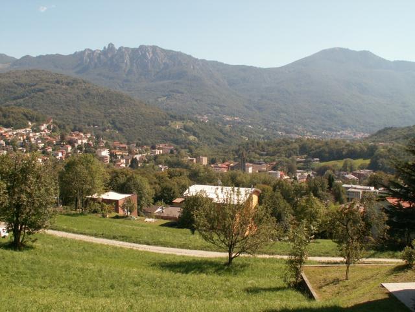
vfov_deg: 40.7
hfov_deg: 52.6
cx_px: 208
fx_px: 420
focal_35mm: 35
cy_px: 156
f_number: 5.6
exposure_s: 1/200
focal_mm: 5.86
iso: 50
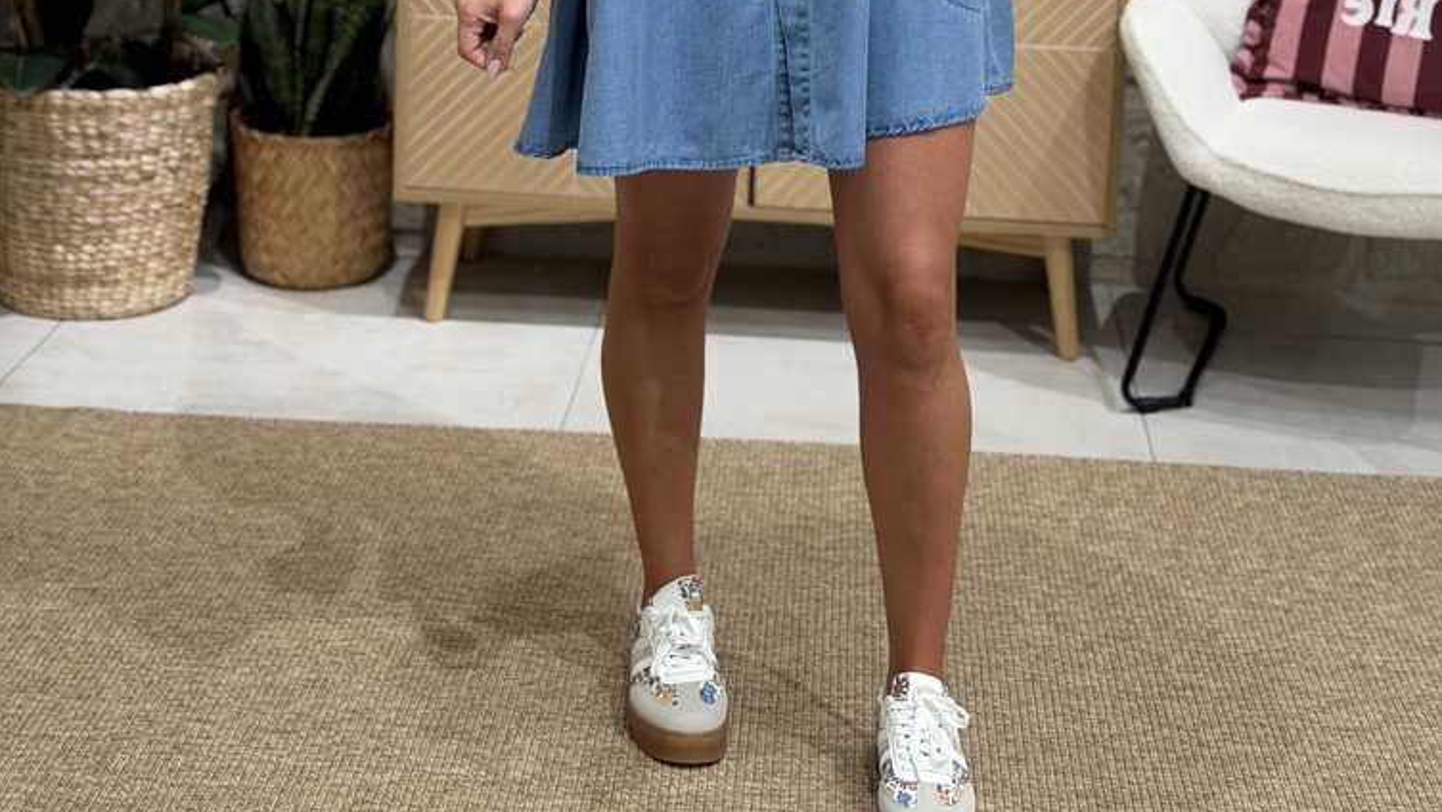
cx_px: 722
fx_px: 2677
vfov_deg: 16.8
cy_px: -38
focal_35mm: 70
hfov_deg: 30.1
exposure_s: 1/100
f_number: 1.78
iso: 64
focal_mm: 6.76
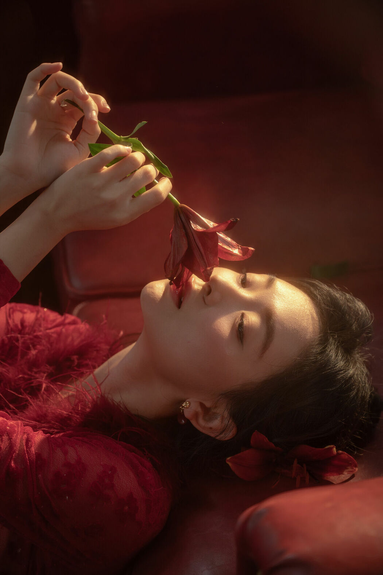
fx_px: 1119
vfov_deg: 28.9
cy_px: 288
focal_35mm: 70
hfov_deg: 19.4
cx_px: 192
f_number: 4
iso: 400
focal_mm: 70
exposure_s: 1/100
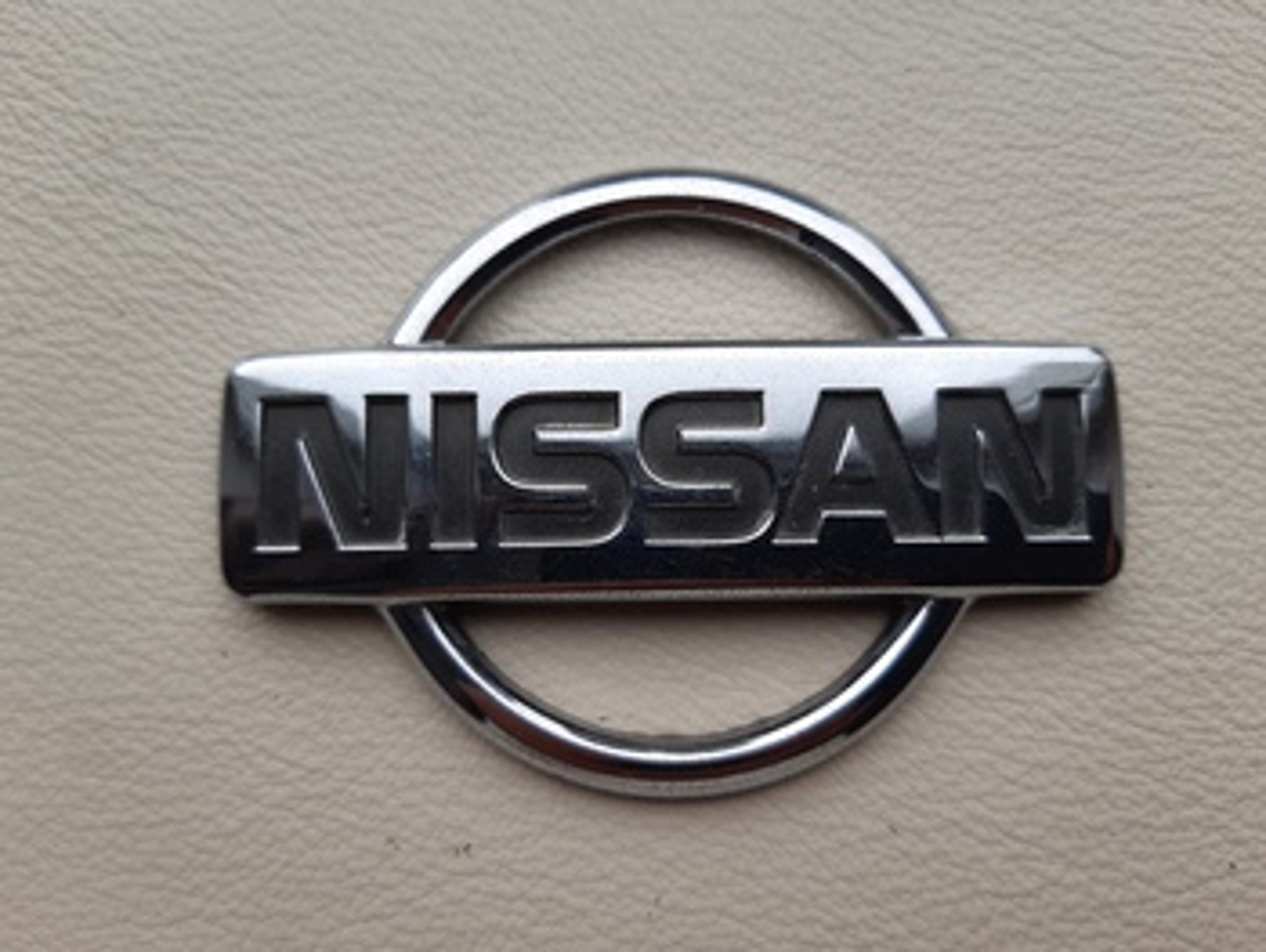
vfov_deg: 53.1
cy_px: 476
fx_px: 952
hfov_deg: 67.3
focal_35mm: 26
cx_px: 633
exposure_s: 1/147
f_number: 1.7
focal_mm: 3.92
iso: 40
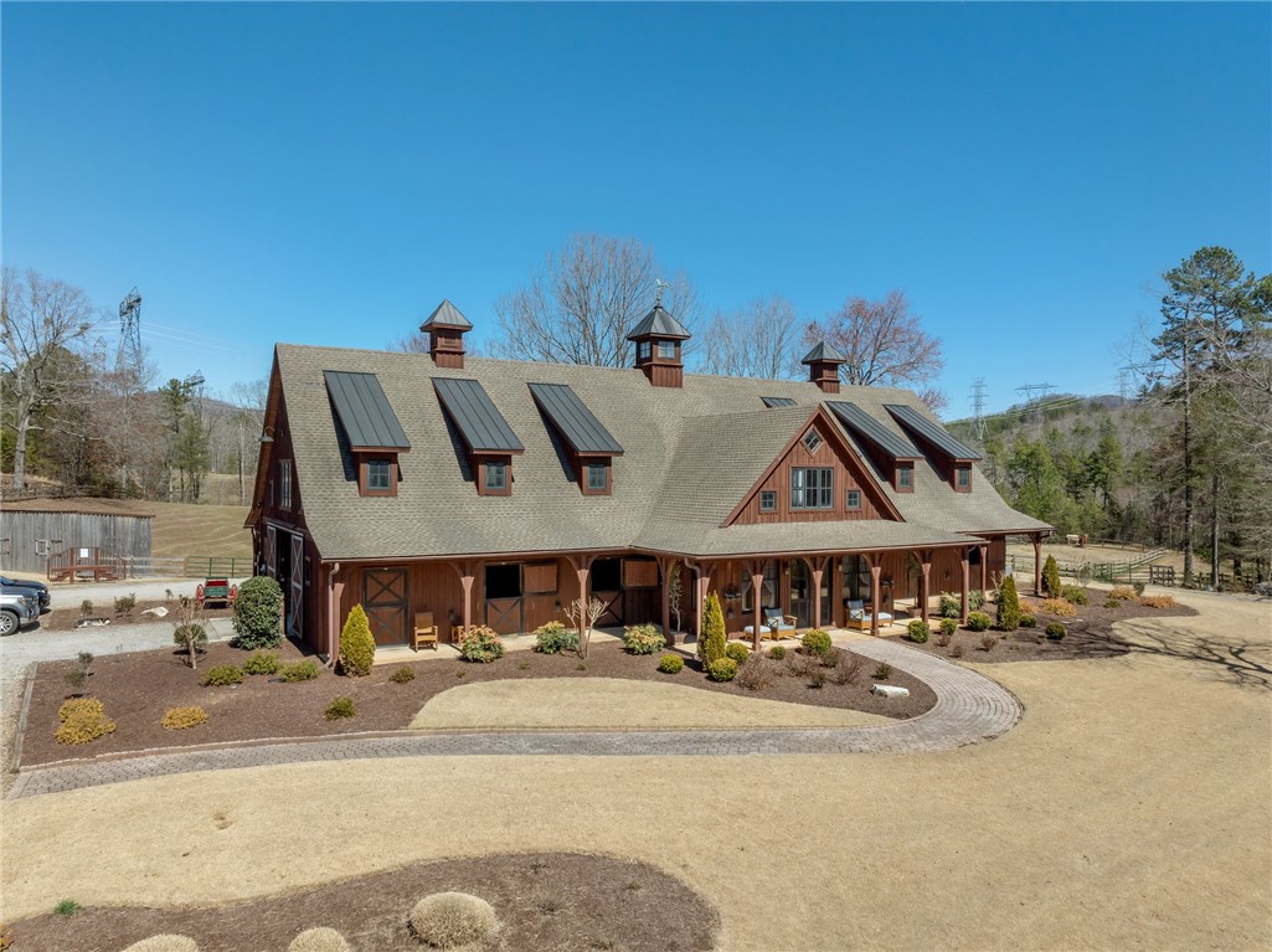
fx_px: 881
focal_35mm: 24
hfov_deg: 71.6
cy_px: 476
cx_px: 636
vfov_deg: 56.7
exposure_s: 1/320
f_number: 9
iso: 100
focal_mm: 12.29
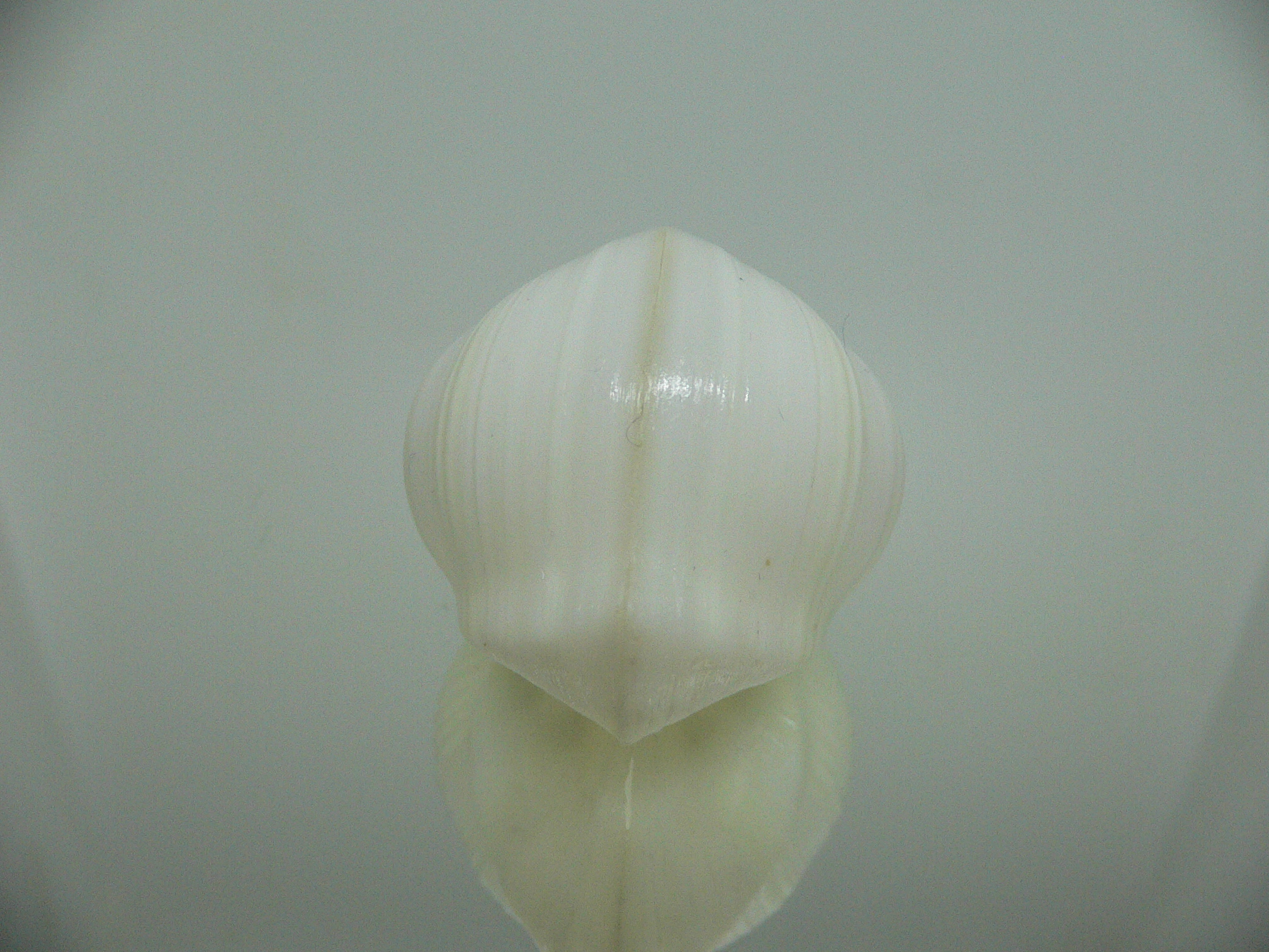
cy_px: 476
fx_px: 1283
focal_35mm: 35
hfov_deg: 52.6
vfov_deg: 40.7
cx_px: 634
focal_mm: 4.6
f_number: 2.8
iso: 200
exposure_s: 1/60
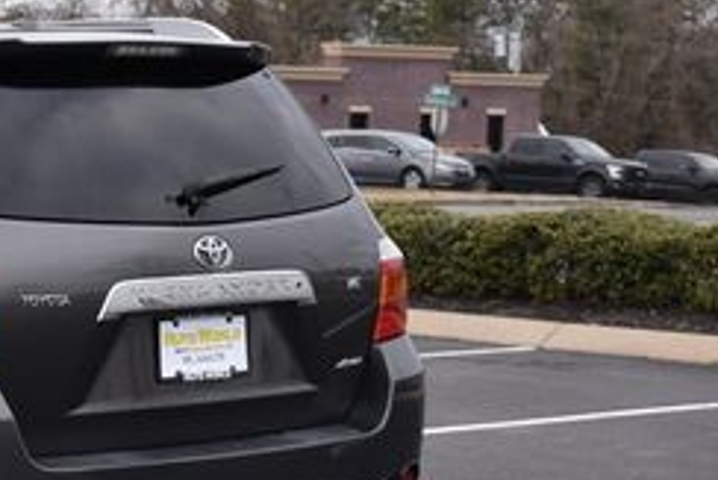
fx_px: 2674
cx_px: -35
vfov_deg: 10.2
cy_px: 181
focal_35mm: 134
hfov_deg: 15.0
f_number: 5.6
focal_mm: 34
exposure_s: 1/250
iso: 200
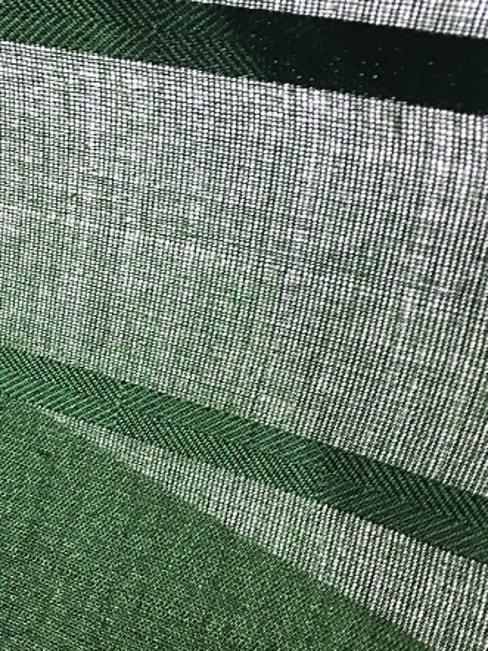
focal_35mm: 56
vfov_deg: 34.2
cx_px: 71
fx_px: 1054
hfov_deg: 25.4
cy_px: 407
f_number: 2.2
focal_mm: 4.15
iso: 50
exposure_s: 1/30
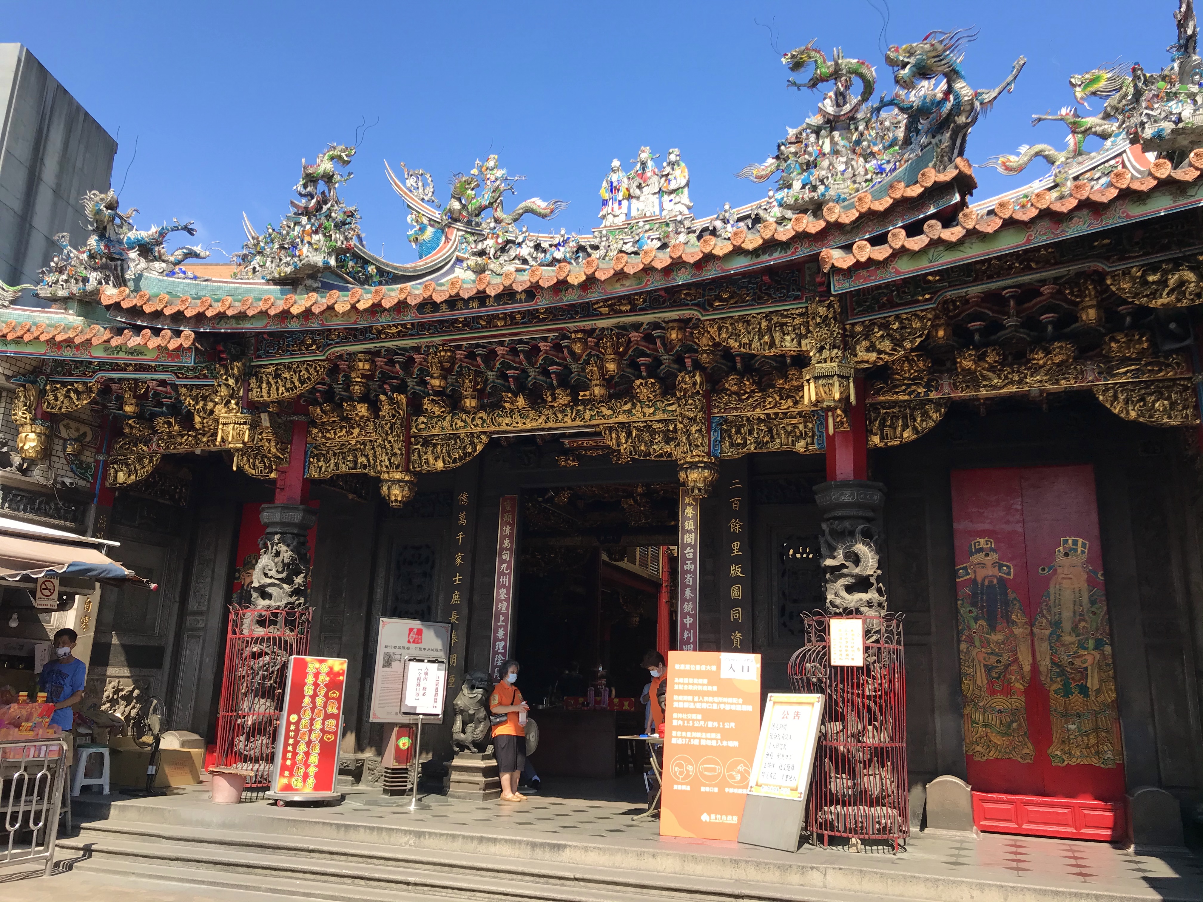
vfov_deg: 49.7
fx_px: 973
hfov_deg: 63.4
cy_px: 451
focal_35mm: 28
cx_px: 602
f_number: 1.8
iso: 20
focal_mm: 3.99
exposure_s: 1/1126
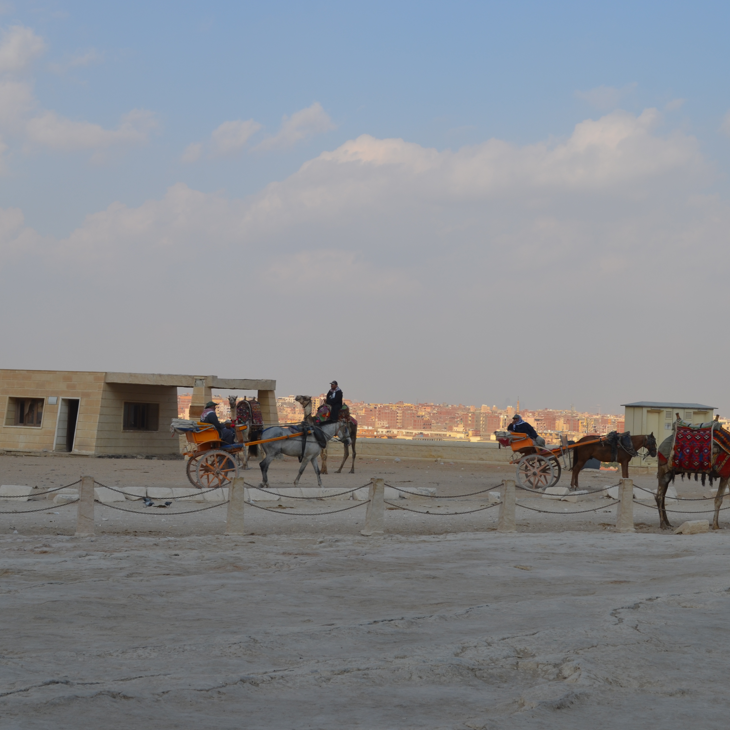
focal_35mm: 66
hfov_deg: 26.0
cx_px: 440
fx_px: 1575
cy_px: 366
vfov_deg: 26.1
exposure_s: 1/250
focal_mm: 34
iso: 100
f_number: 8
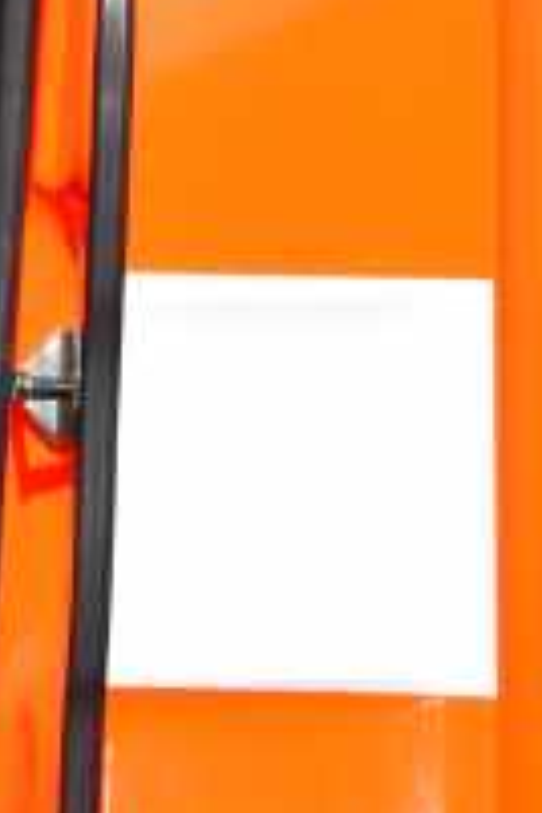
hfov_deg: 4.6
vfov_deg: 7.2
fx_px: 6458
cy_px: 311
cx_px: -1011
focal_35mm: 286
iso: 100
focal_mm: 32
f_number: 9
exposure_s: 1/200
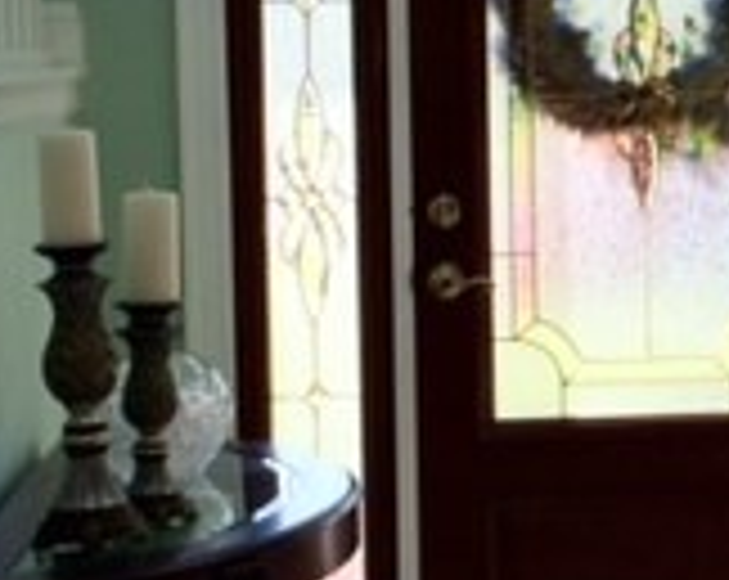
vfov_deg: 13.2
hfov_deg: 16.1
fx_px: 2498
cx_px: 832
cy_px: 207
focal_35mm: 116
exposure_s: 1/427
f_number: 2.2
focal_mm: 4.12
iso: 40
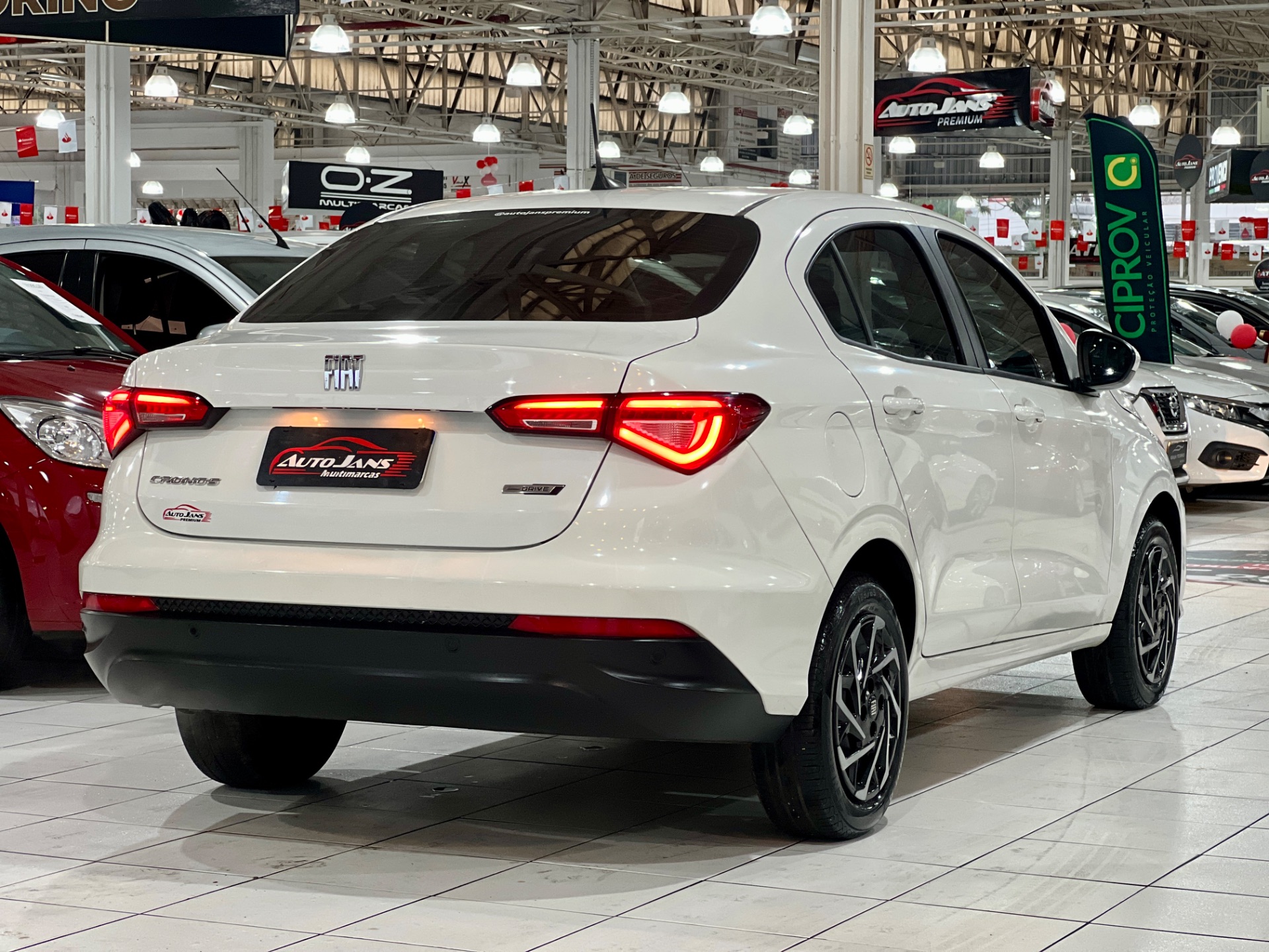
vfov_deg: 19.1
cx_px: 634
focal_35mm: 77
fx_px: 2823
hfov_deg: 25.3
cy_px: 476
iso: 200
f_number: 2.8
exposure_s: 1/40
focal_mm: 9
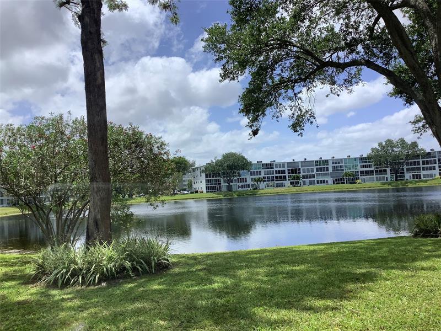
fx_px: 395
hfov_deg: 58.4
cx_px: 220
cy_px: 166
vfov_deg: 45.4
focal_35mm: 31
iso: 25
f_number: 2.4
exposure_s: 1/1148
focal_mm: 3.3
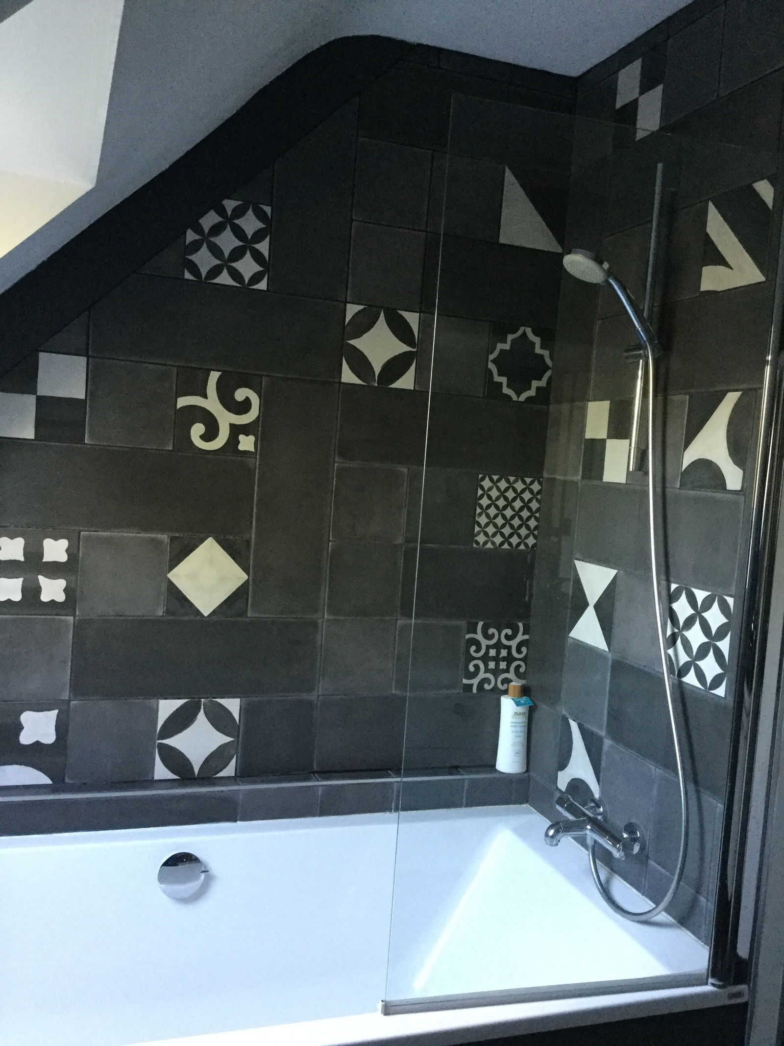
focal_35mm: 31
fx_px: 936
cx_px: 392
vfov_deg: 58.3
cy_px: 523
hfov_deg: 45.4
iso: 200
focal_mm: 3.3
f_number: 2.4
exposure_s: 1/20
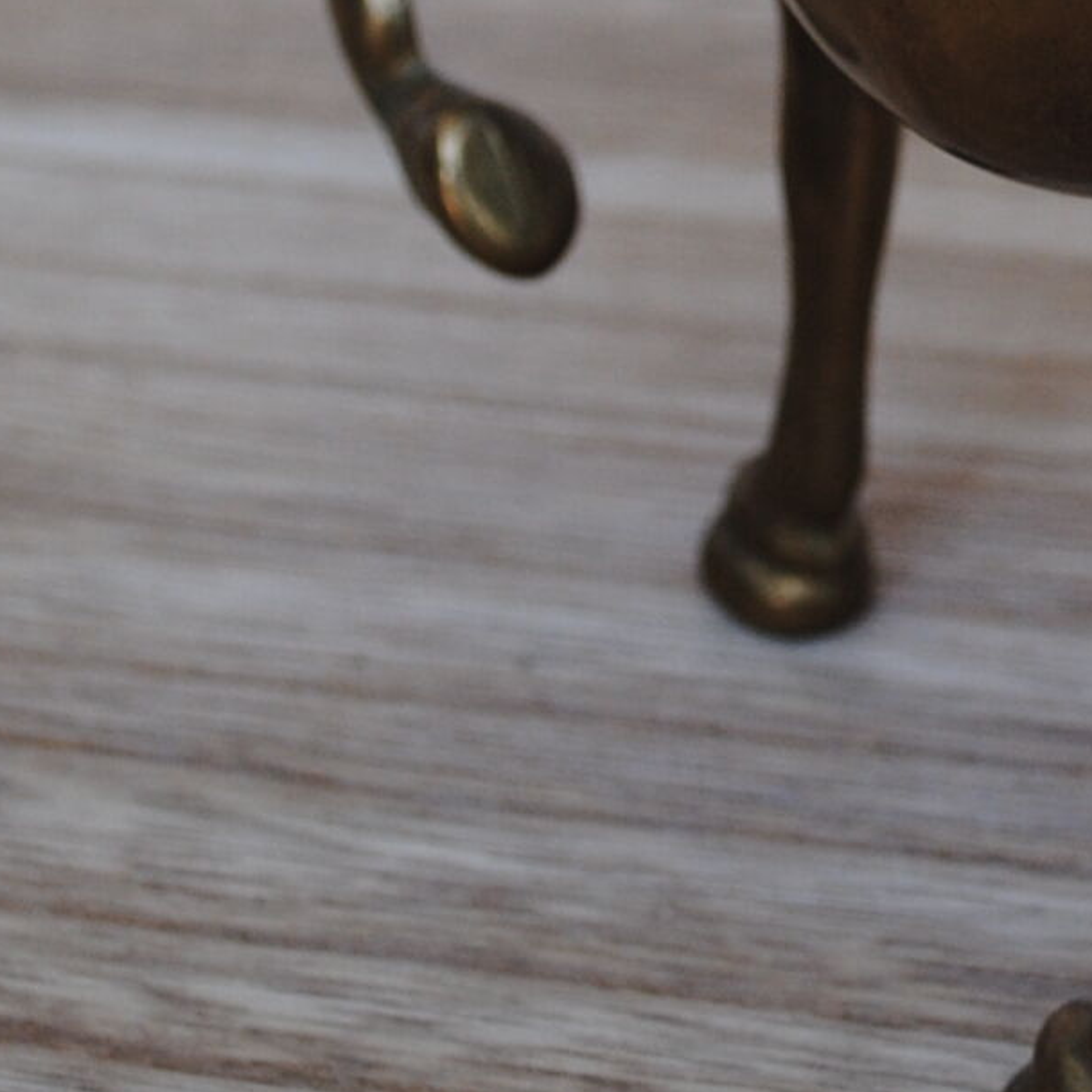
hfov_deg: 8.4
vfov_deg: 8.4
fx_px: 7388
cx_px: 1202
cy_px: -171
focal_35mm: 207
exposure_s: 1/30
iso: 200
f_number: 5
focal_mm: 34
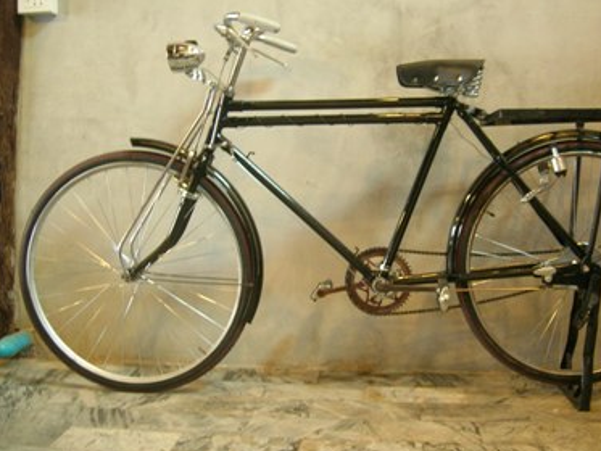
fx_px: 729
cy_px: 229
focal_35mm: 42
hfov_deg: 44.6
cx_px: 358
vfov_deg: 34.4
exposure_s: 1/3.7
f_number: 2.8
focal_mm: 5.4
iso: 150
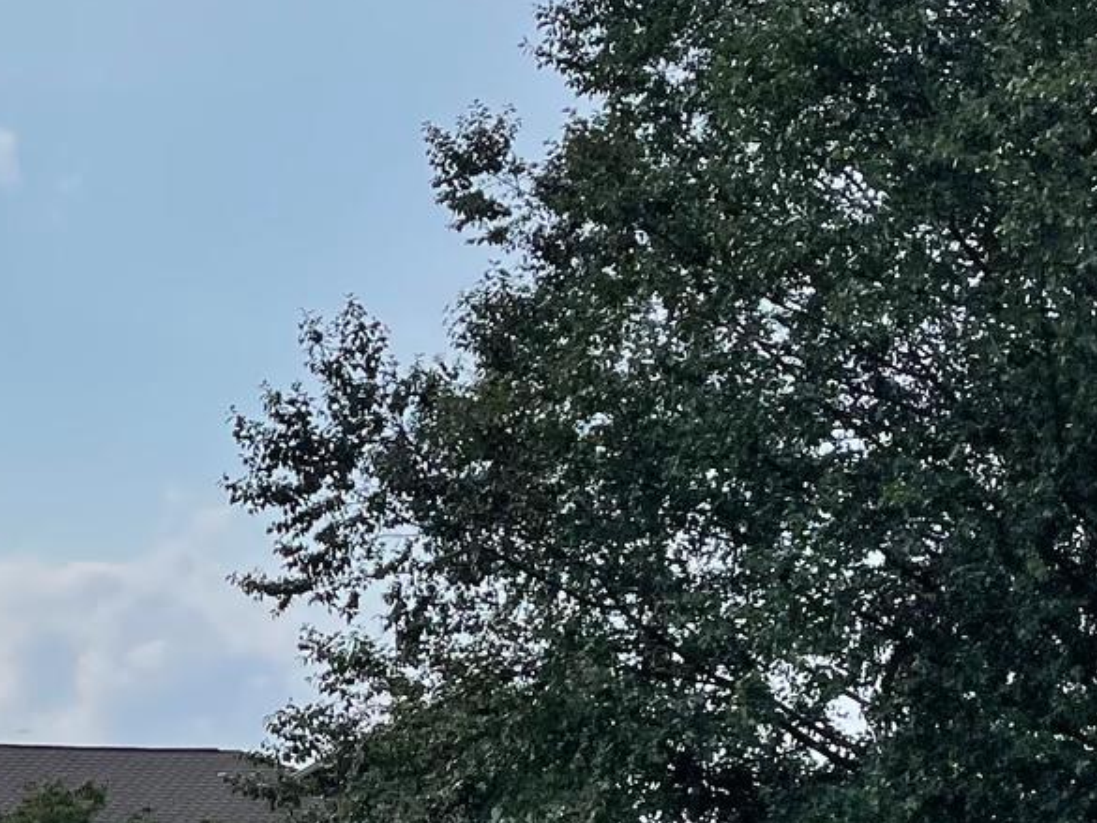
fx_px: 2884
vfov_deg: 15.8
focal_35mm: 91
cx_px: -233
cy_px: 892
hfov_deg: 20.1
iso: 32
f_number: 1.6
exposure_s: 1/12048
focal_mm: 5.1
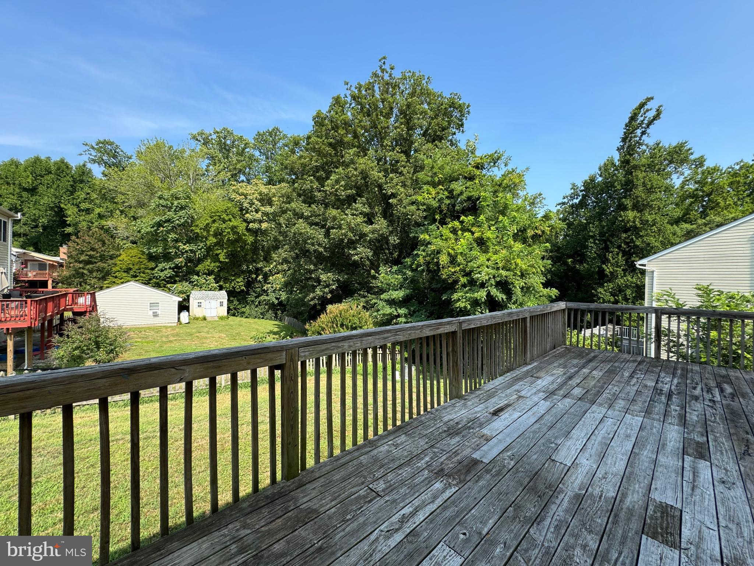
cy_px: 283
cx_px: 377
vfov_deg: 85.7
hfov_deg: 102.1
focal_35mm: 14
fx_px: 305
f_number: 2.2
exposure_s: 1/495
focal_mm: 2.22
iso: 40
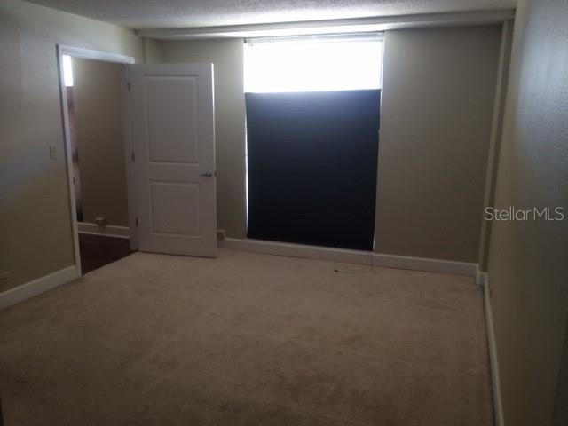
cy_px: 213
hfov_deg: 60.0
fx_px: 492
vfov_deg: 46.8
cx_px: 284
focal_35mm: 30
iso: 100
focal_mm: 4.12
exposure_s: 1/30
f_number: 2.2
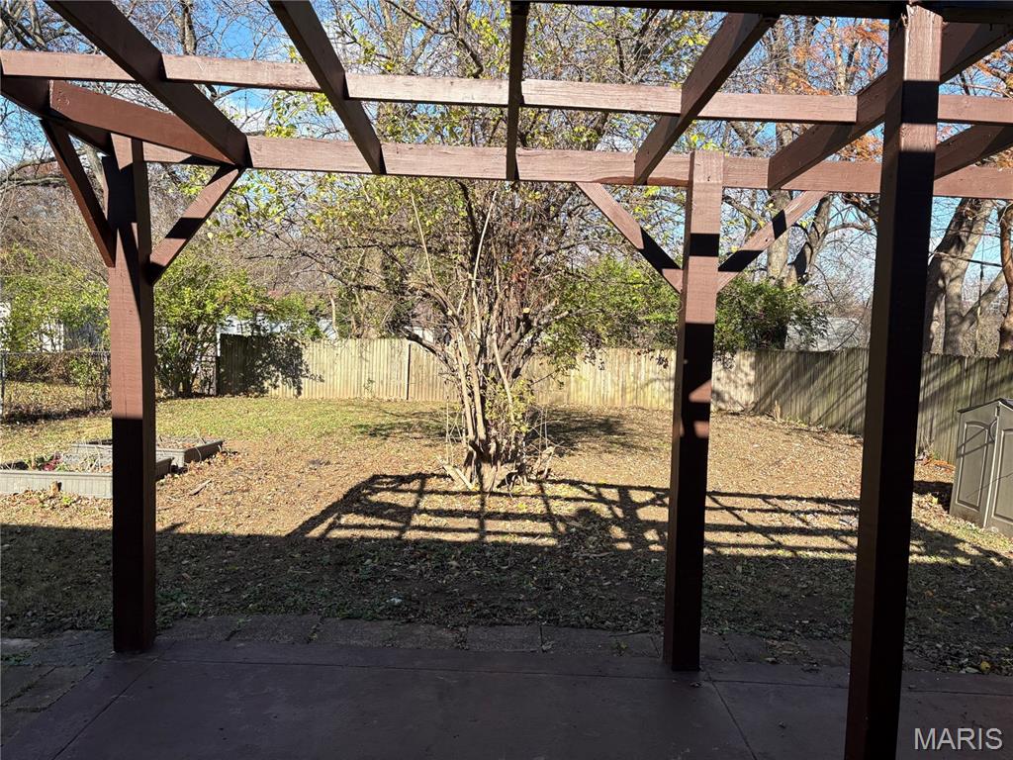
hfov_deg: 67.3
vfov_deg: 53.1
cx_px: 506
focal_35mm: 26
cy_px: 380
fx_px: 761
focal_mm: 5.96
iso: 50
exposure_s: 1/1550
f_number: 1.6
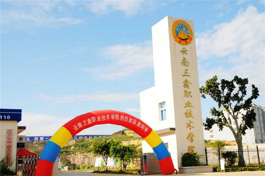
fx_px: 320
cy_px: 88
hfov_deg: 45.0
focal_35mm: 44
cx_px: 132
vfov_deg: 30.8
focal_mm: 29
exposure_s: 1/320
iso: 200
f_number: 9
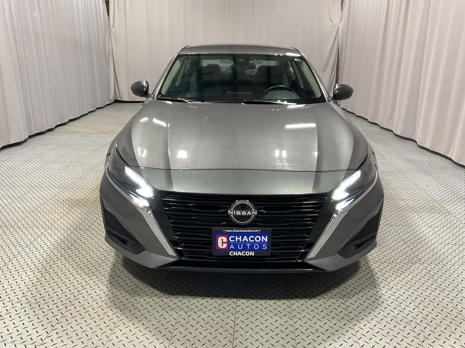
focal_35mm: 29
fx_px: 390
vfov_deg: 48.2
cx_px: 232
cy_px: 174
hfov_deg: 61.7
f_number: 1.8
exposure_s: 1/50
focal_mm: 3
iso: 50
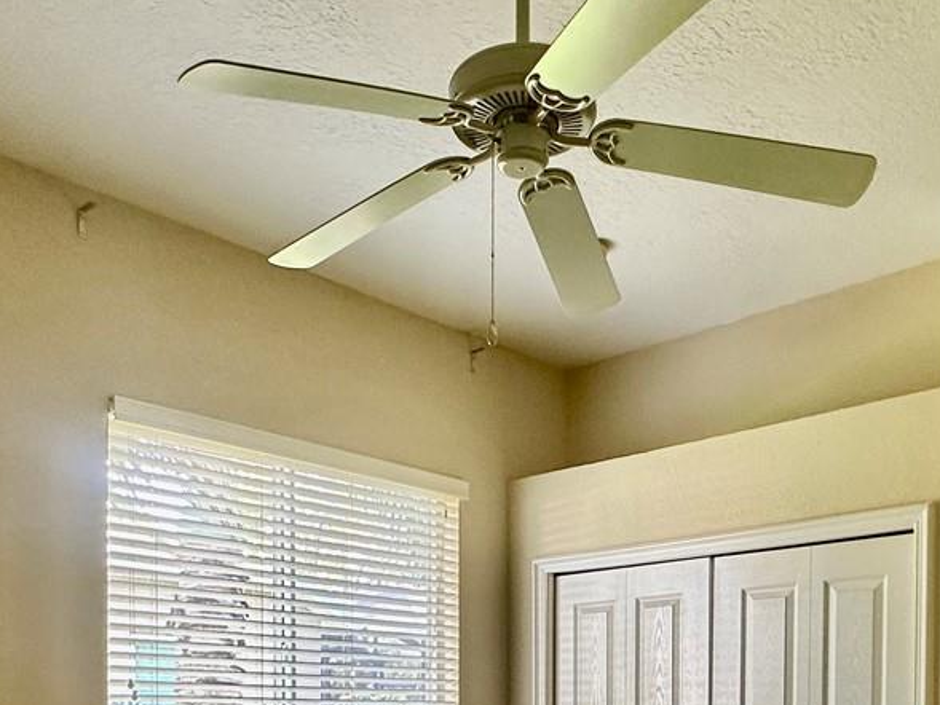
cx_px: 472
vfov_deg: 33.7
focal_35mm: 38
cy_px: 740
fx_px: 1032
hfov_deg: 49.0
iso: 160
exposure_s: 1/60
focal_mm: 2.22
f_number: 2.2
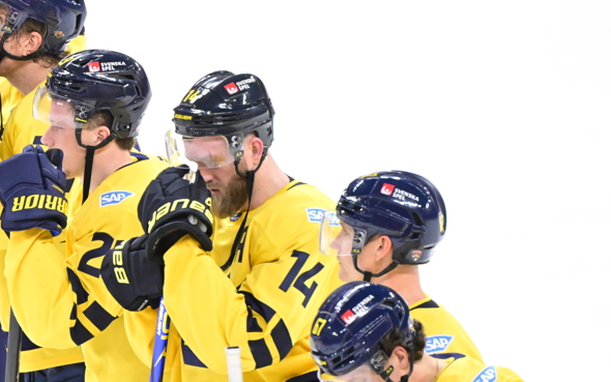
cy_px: 149
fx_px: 15639
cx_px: -29
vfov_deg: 1.4
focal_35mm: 939
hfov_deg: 2.2
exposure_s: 1/800
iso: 3200
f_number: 5
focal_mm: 400
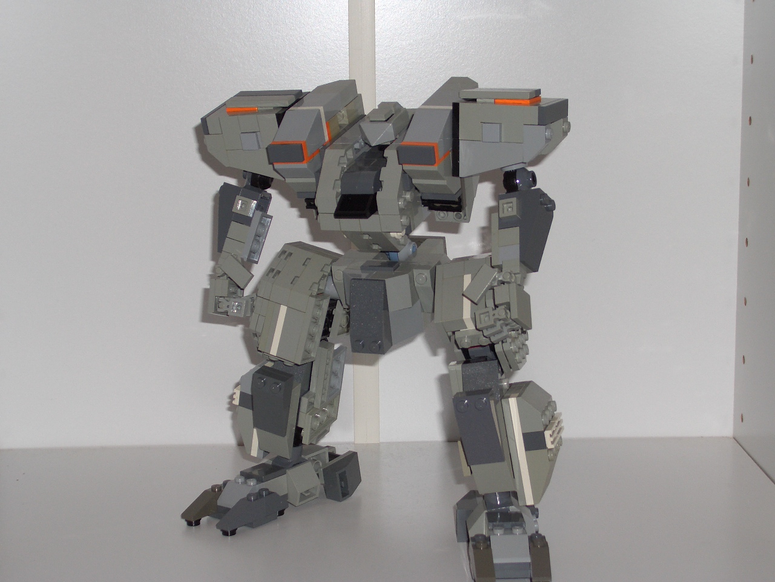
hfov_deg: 26.3
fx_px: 1657
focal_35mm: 74
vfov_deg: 19.9
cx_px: 388
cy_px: 291
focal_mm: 12.2
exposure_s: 1/60
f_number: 3.9
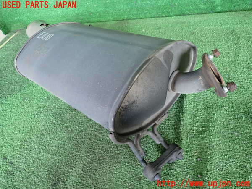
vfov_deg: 54.9
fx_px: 182
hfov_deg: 69.4
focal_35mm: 25
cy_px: 94
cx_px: 126
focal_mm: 4.5
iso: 320
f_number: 2
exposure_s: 1/125
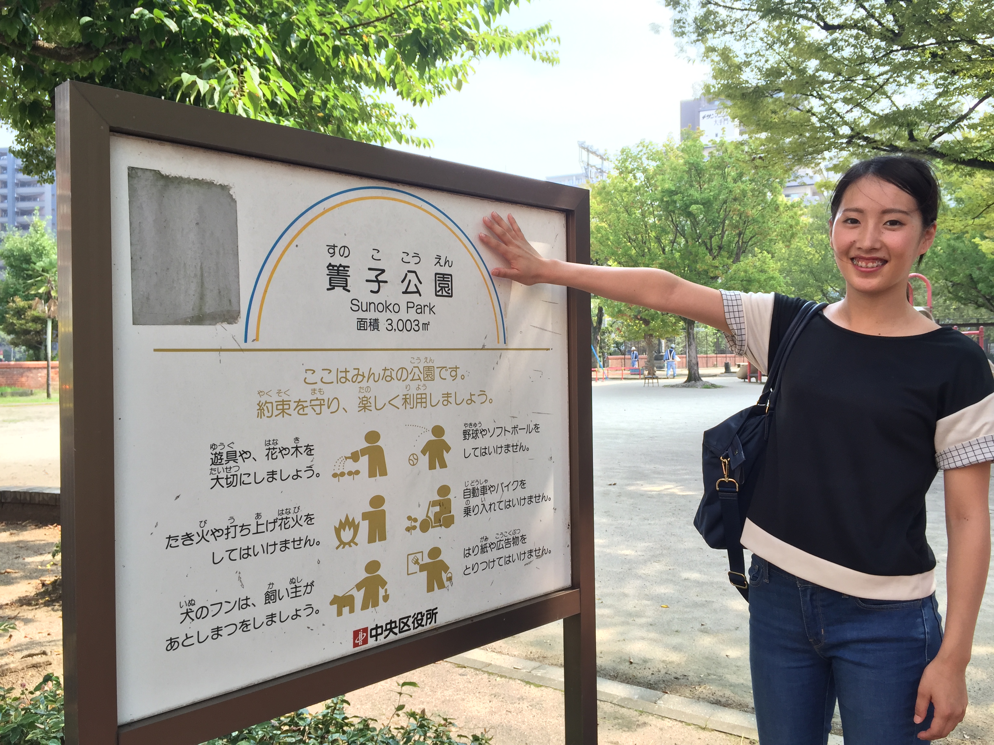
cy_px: 372
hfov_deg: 61.7
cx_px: 497
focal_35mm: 29
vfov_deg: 48.2
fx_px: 833
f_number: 2.2
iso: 32
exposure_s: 1/377
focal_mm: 4.15
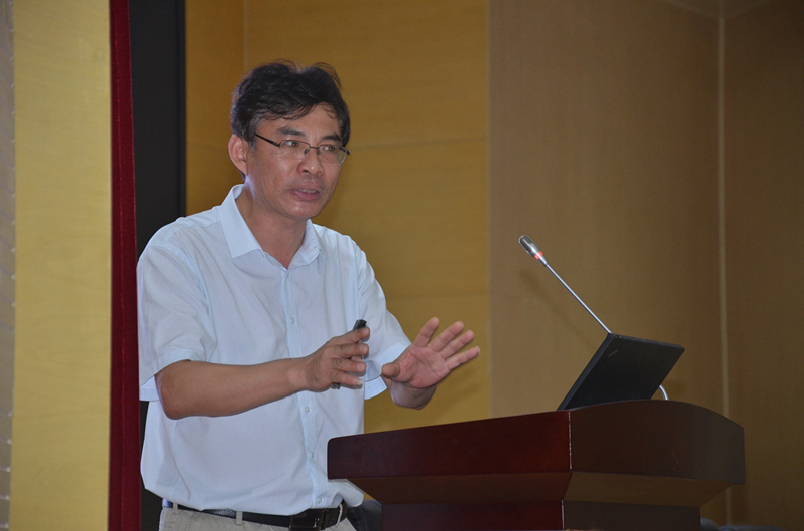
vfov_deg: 8.7
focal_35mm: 158
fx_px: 3508
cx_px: 402
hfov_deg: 13.1
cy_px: 266
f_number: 5.6
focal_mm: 105
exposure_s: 1/60
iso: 800
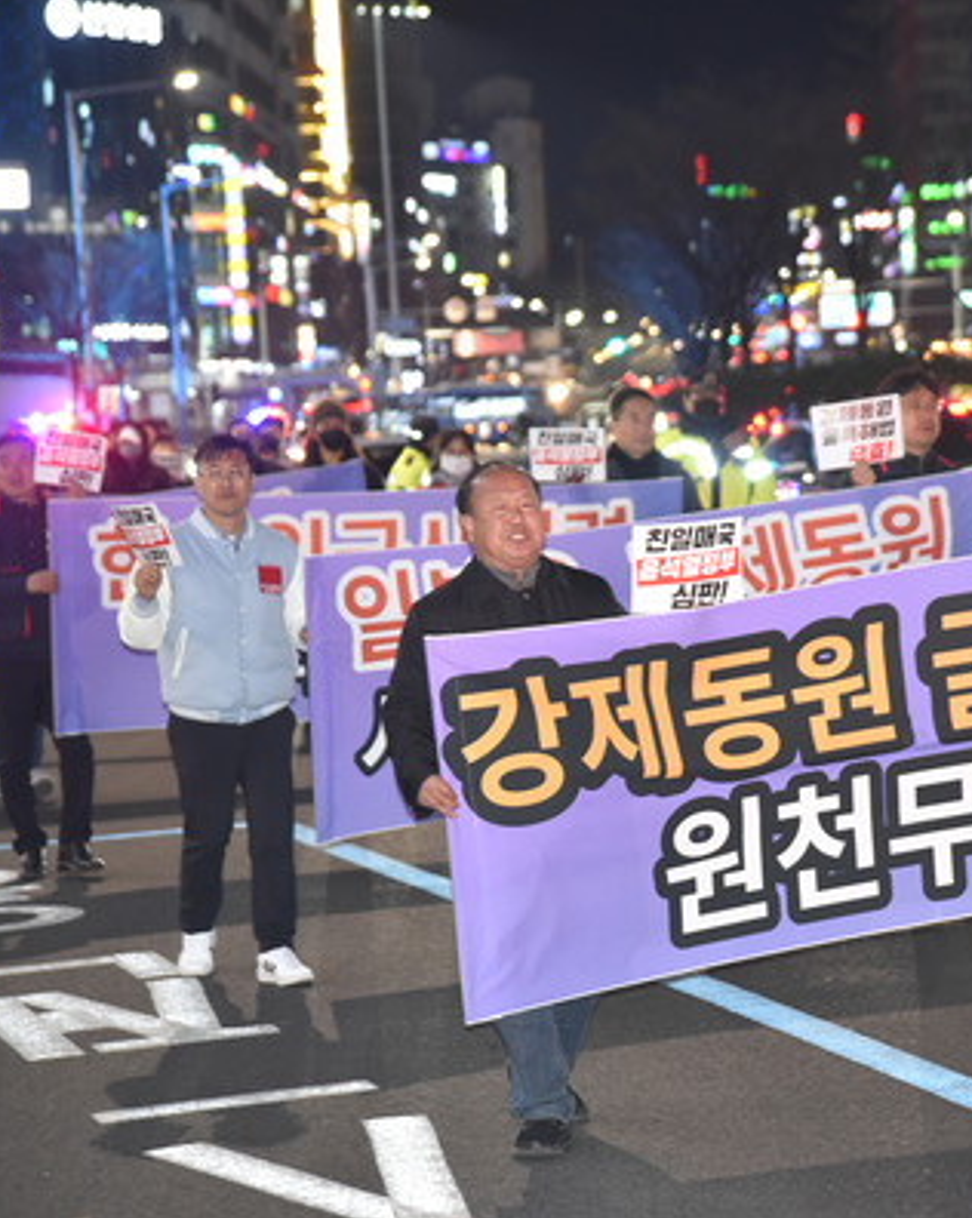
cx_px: 686
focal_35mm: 121
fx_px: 4358
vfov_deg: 15.9
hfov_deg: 12.7
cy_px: 606
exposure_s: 1/60
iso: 3200
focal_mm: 85
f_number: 4
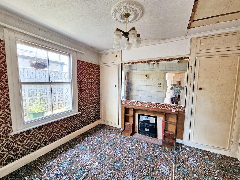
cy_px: 90
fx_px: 90
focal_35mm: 13
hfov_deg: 106.2
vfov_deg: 89.9
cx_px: 120
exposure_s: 1/60
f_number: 2.2
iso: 125
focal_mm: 2.2
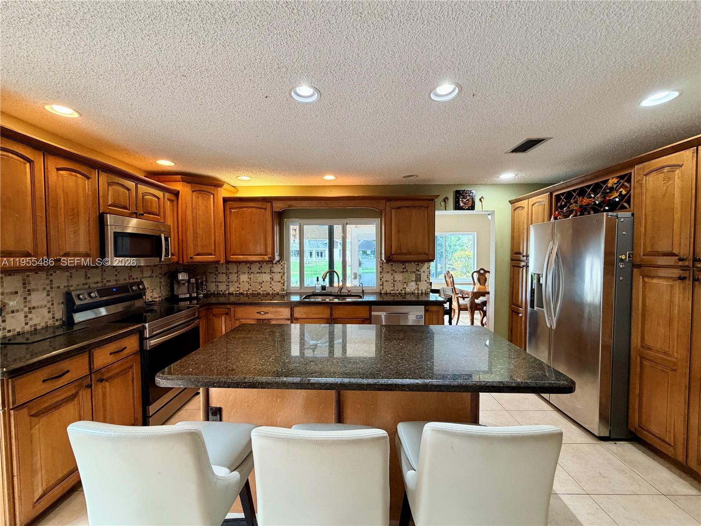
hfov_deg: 102.1
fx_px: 284
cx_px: 350
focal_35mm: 14
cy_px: 263
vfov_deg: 85.7
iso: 250
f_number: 2.2
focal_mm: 2.22
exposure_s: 1/60
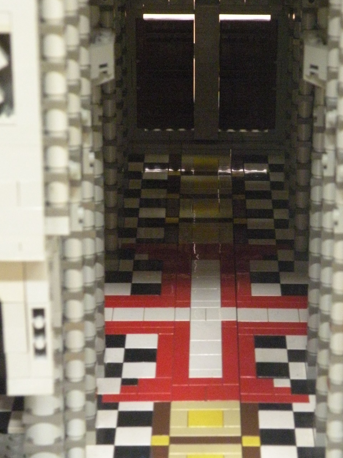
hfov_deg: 11.2
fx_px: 1744
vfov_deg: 14.9
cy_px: 218
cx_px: 215
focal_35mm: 132
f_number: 4
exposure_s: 1/8
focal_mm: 16.4
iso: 600
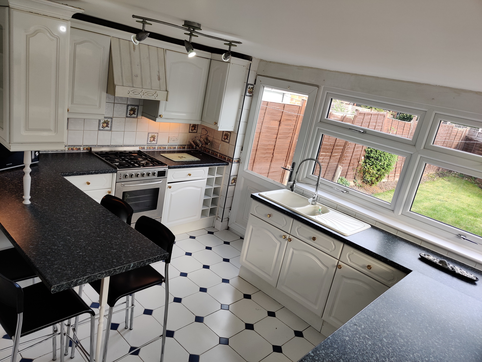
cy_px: 181
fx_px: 376
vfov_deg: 51.4
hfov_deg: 65.3
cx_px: 241
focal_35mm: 27
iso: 100
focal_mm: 4.75
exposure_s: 1/158
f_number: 1.65
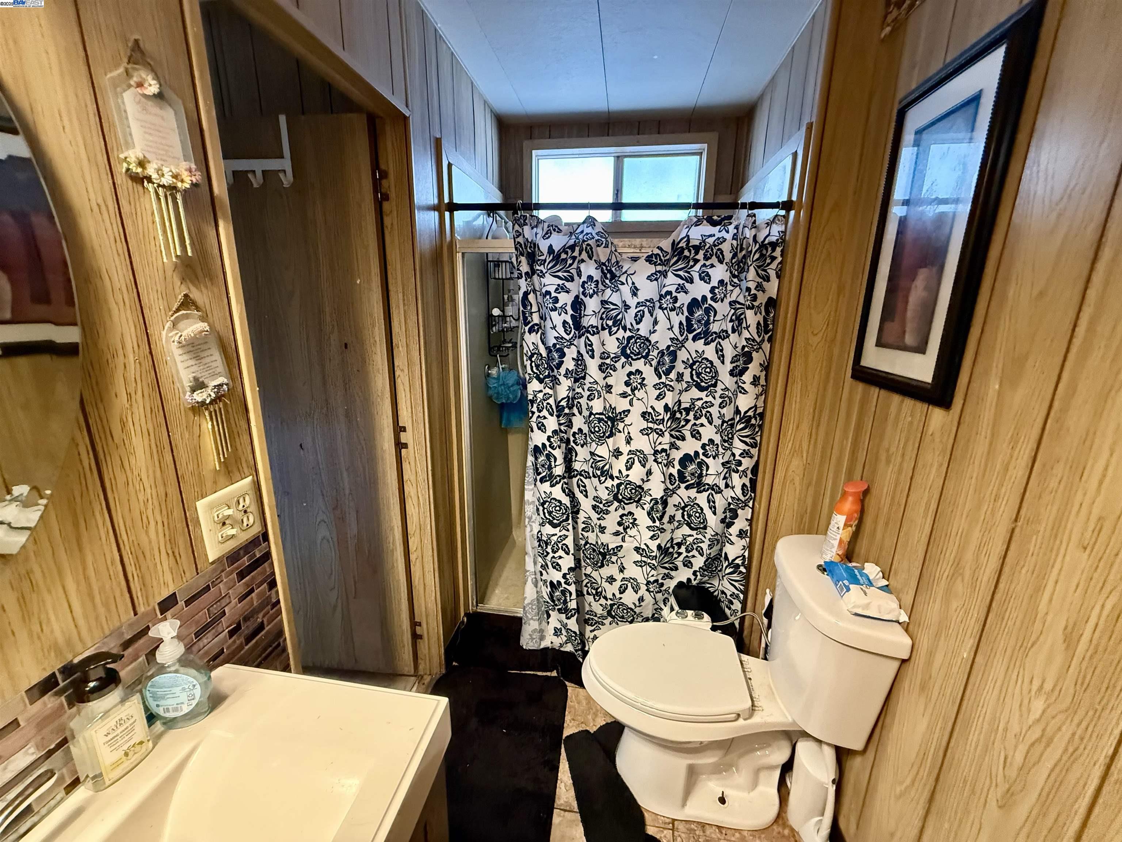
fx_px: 454
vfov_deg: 85.7
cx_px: 561
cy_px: 421
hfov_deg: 102.1
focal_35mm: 14
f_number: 2.2
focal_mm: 2.22
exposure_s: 1/60
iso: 800
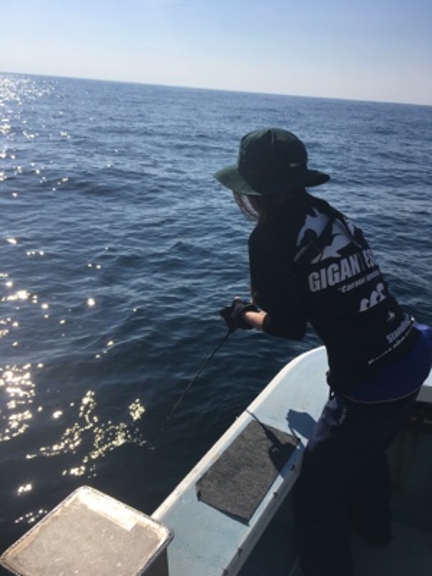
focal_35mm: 29
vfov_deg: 61.7
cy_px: 288
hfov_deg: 48.2
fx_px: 483
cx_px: 216
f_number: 2.2
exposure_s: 1/4049
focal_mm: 4.15
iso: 25
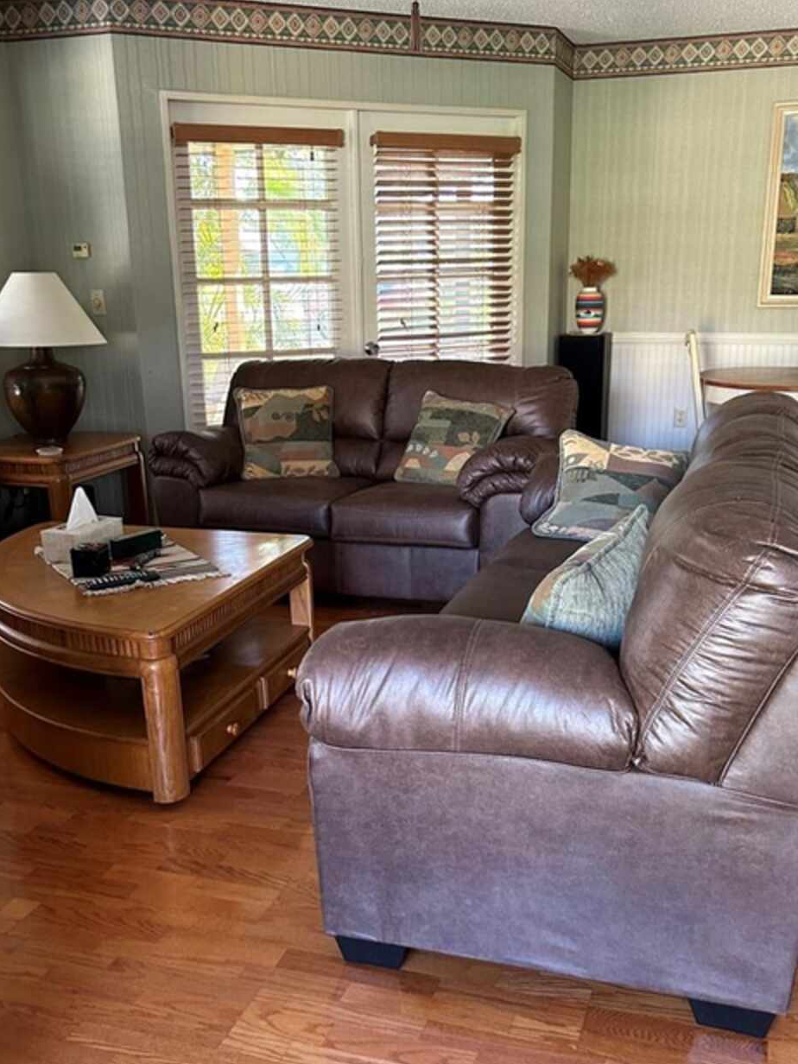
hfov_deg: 39.7
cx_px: 397
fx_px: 1107
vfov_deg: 51.2
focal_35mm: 36
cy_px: 598
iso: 250
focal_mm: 5.7
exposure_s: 1/60
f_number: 1.5
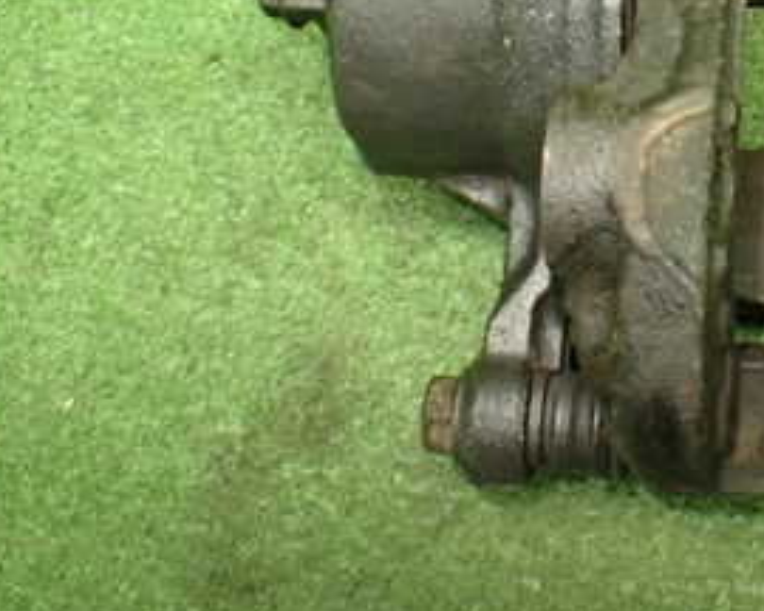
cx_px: 719
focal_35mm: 65
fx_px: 1470
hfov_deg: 27.8
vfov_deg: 22.7
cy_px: 20
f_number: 2.3
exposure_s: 1/50
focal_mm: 5.4
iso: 800
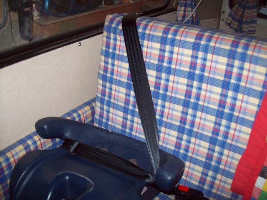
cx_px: 134
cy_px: 100
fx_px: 278
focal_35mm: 36
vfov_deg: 39.7
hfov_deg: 51.4
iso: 200
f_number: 2.7
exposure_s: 1/64
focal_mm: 6
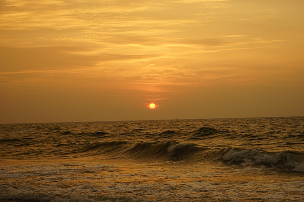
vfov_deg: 19.4
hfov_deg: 28.9
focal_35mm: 70
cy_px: 101
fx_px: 591
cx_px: 152
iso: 100
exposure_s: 1/100
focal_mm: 70
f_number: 8
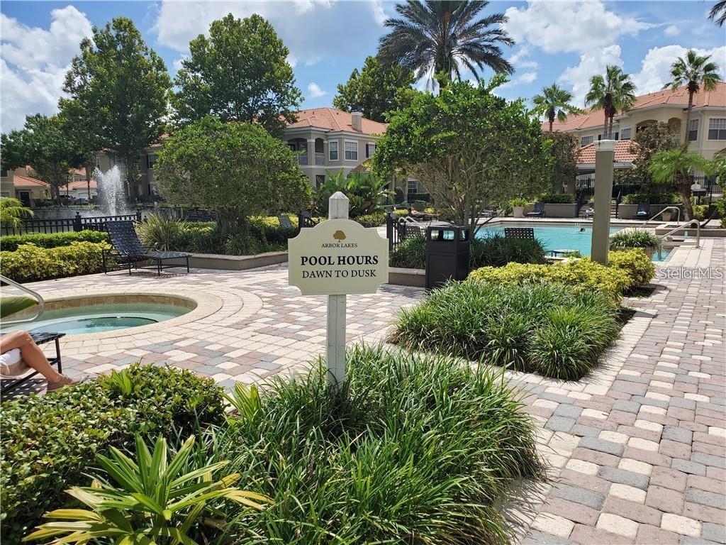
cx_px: 363
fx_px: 545
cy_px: 272
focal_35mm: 26
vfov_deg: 53.1
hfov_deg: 67.3
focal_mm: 4.3
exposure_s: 1/1929
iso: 50
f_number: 2.4
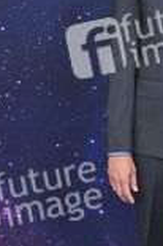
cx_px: 193
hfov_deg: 8.6
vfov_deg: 13.1
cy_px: 121
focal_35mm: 157
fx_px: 1069
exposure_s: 1/320
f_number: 5.6
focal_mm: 61
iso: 1600
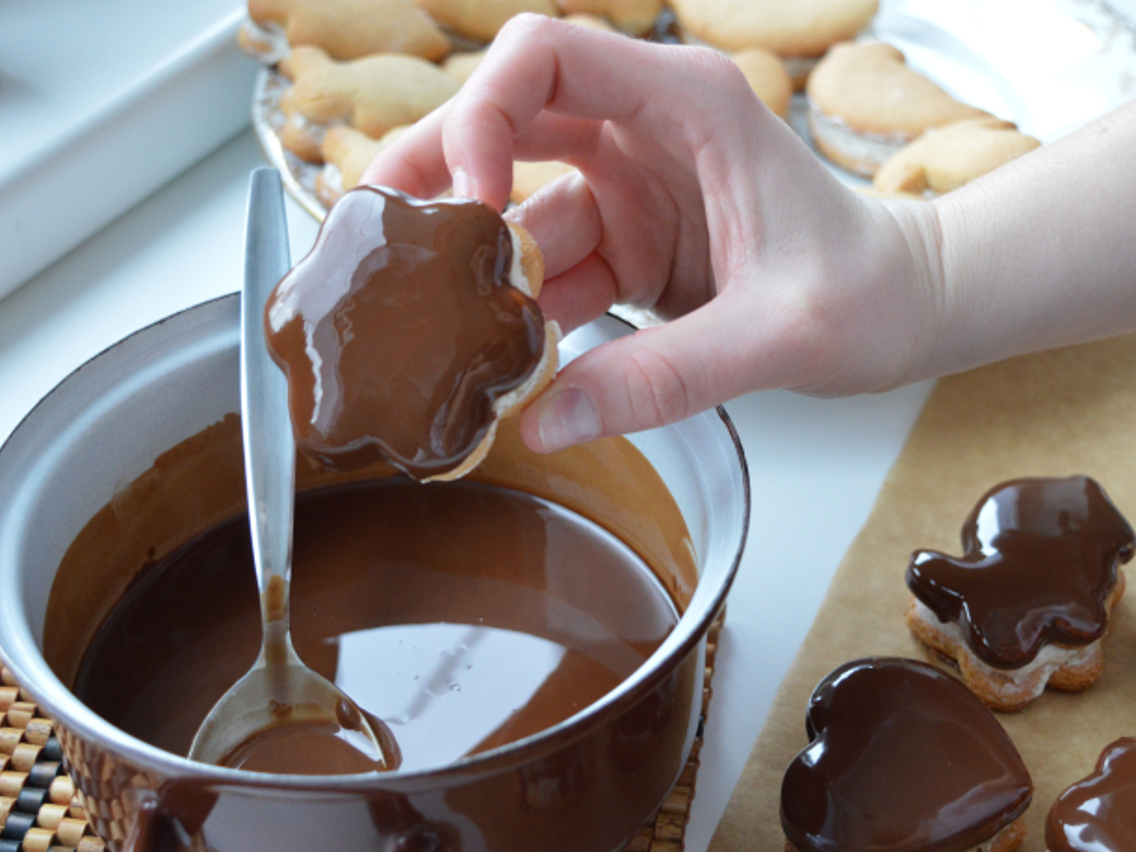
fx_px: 1838
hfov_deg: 34.3
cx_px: 648
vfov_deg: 26.1
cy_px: 426
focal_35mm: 56
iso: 1600
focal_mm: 34
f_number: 4.5
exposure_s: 1/50
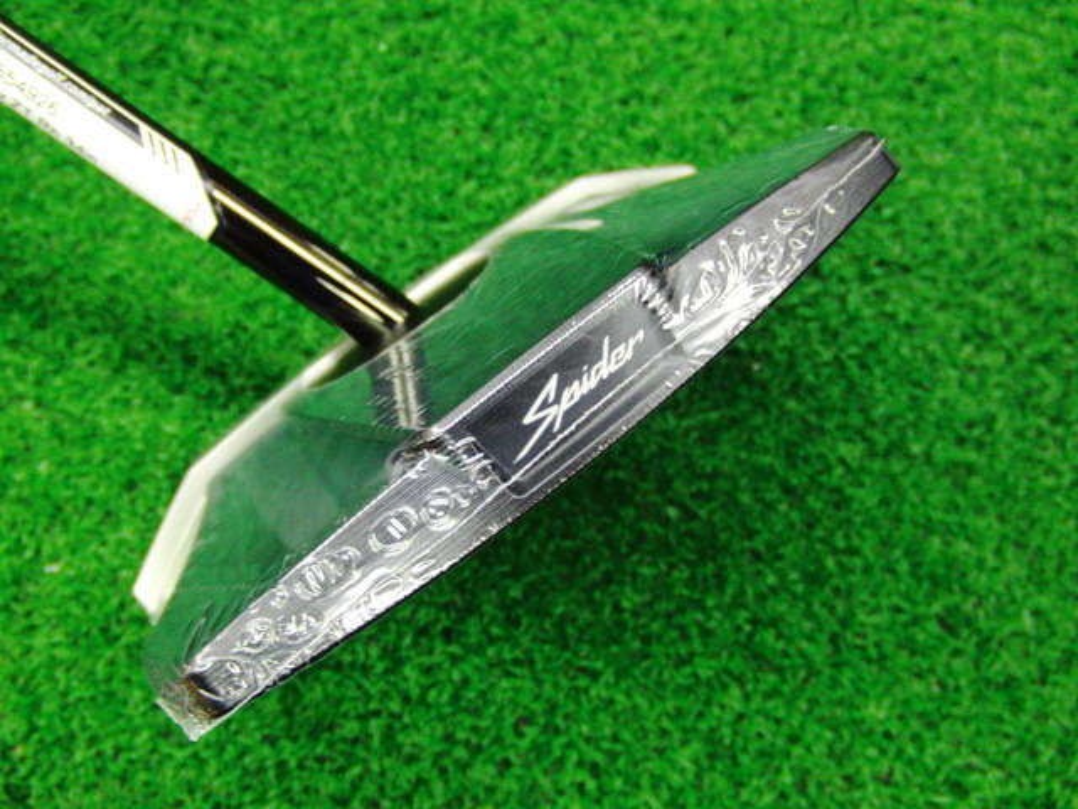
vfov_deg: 38.7
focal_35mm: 37
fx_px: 1152
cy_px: 404
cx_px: 539
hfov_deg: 50.1
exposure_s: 1/25
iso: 400
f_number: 3.6
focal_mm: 6.42
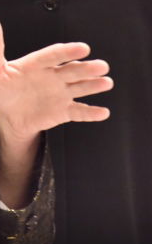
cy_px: 32
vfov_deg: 4.1
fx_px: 3415
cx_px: -184
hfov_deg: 2.5
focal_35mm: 514
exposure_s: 1/160
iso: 2500
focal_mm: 120
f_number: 4
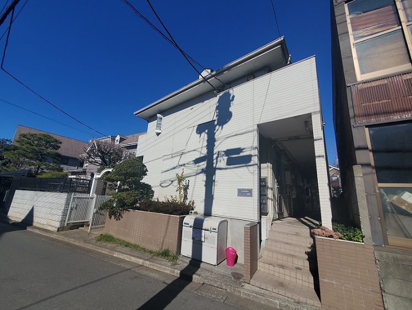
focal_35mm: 13
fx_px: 155
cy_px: 155
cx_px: 206
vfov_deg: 90.0
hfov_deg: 106.2
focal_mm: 1.8
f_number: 2.2
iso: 50
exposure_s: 1/2032
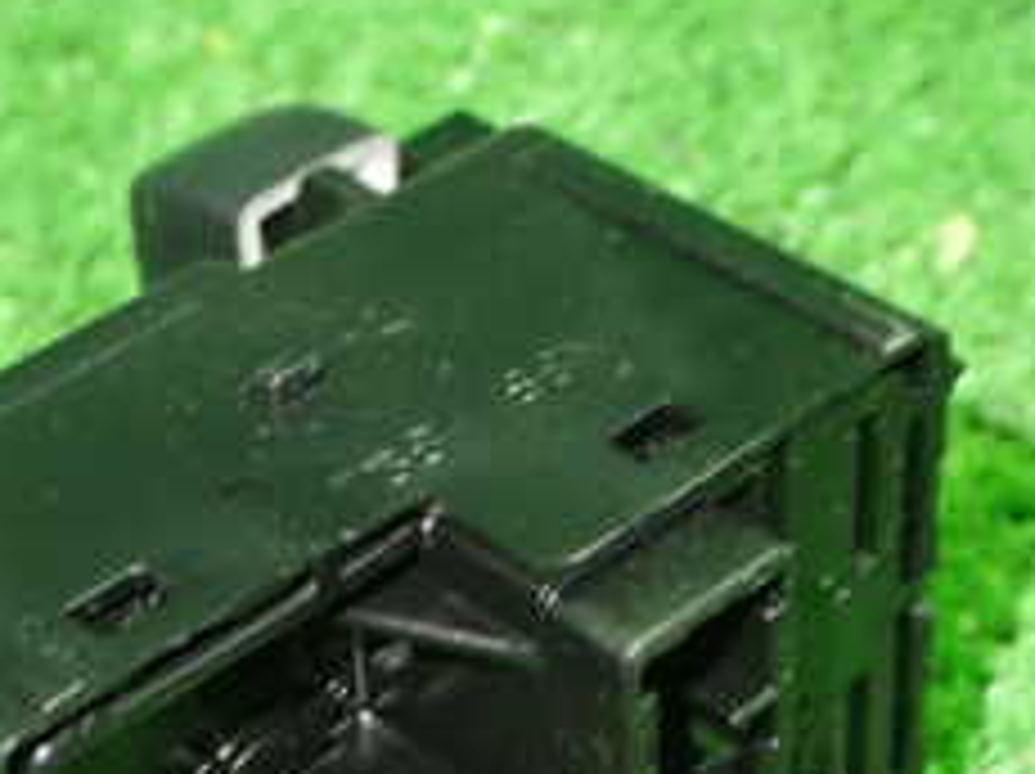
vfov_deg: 13.7
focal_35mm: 107
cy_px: 698
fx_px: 3196
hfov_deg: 18.4
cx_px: 400
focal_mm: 7.31
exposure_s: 1/25
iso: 800
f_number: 2.8
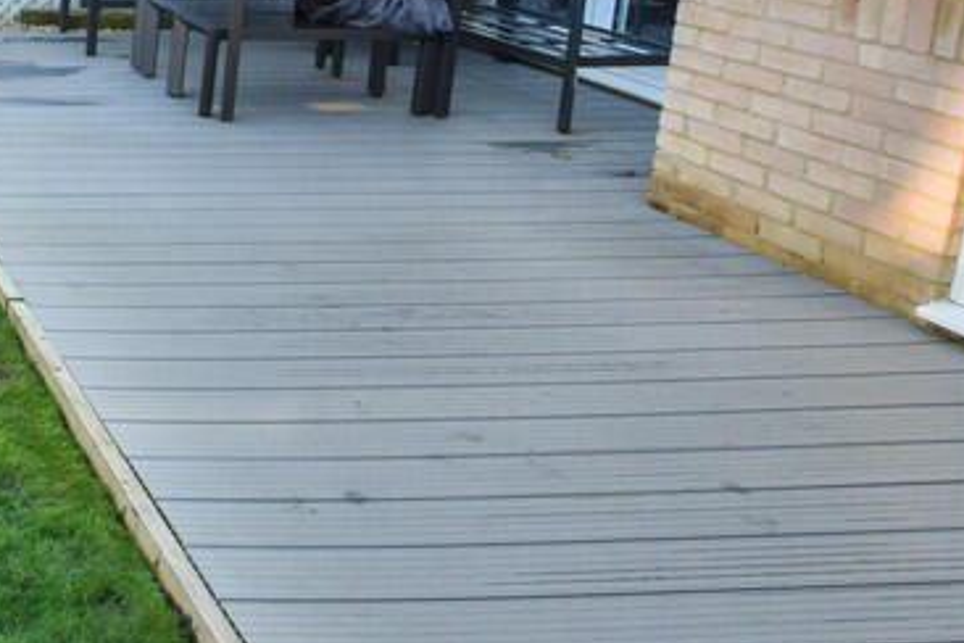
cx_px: -271
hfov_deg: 34.1
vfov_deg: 30.2
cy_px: 38
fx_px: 1125
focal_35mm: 42
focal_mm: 10
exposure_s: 1/40
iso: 400
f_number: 10
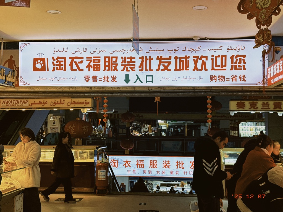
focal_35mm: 48
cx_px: 142
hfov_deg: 39.7
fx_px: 392
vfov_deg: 30.3
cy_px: 106
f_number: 1.78
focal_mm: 6.76
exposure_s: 1/166
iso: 50
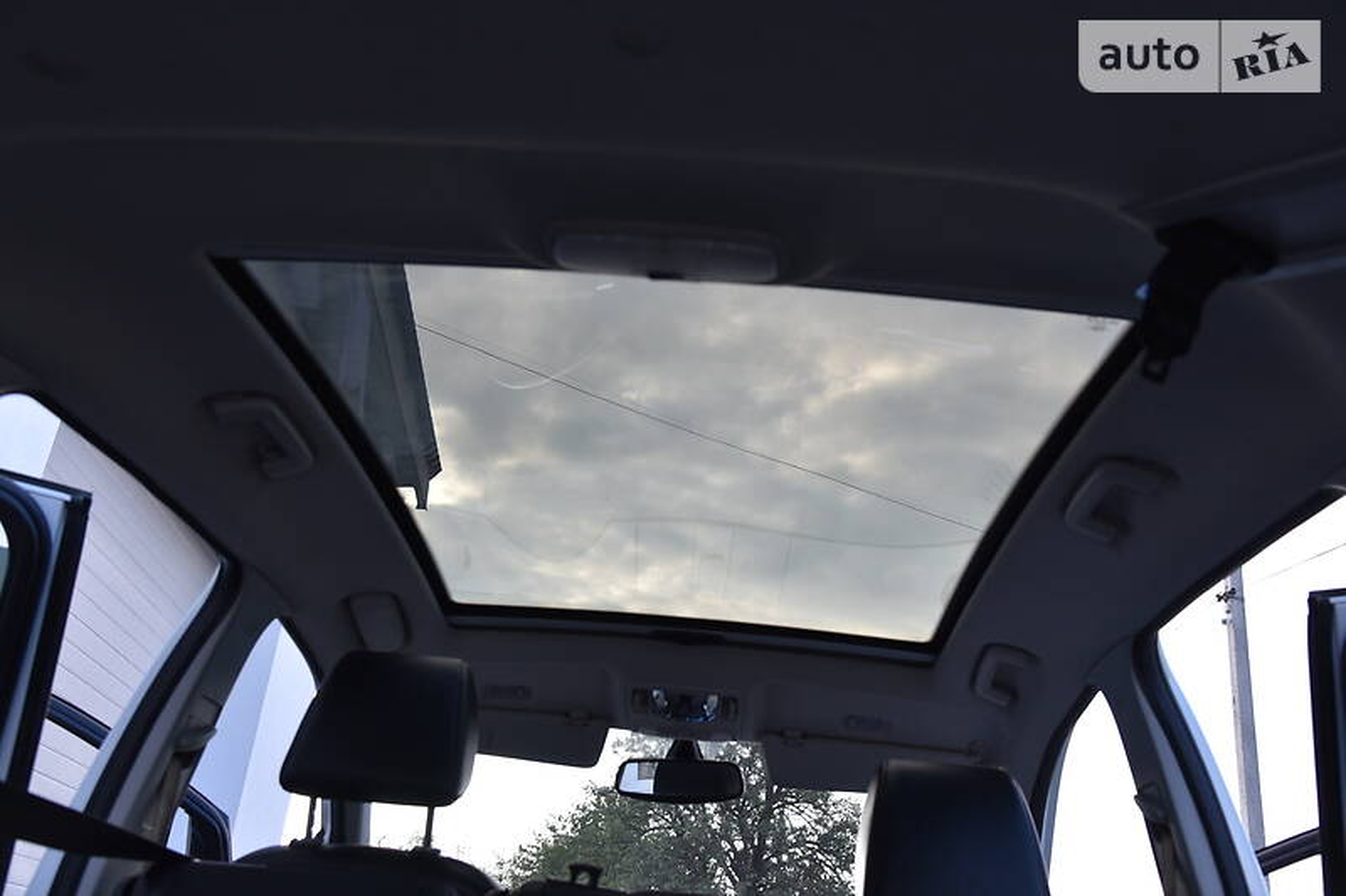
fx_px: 1271
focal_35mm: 34
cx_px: 673
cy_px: 448
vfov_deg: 38.9
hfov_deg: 55.8
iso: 400
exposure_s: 1/160
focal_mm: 34
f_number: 6.3
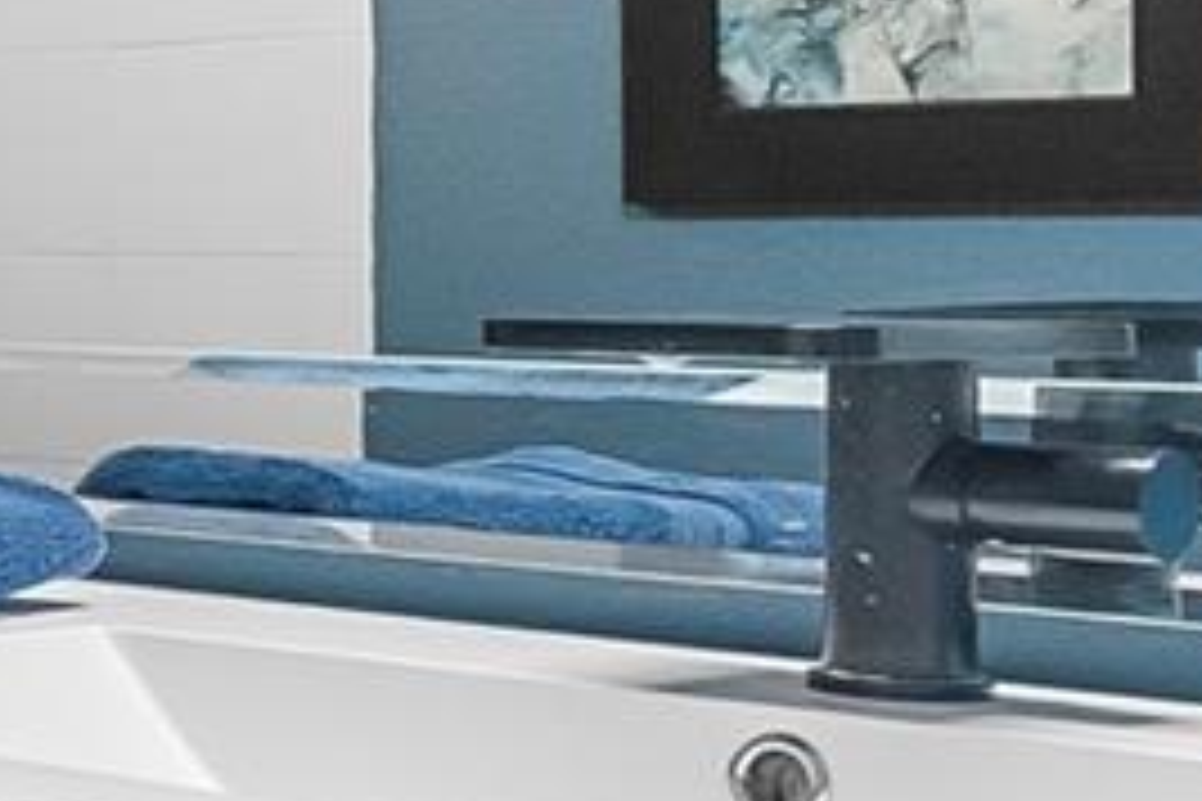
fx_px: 3205
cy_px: 279
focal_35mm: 96
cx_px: -1324
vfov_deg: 14.2
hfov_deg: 15.8
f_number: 9
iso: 10000
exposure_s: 1/30
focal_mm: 16
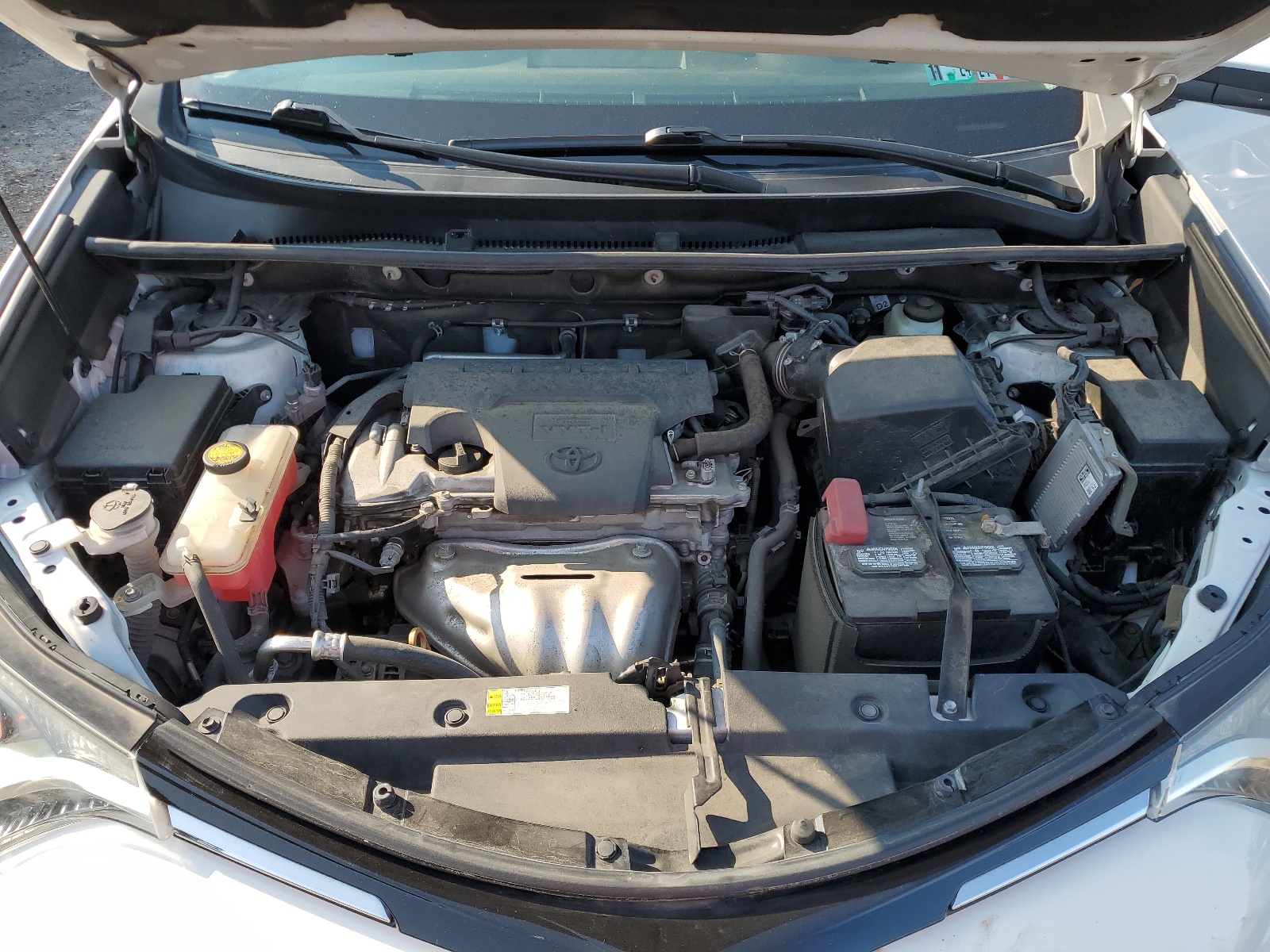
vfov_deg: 53.1
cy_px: 476
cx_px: 635
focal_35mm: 26
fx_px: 954
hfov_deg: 67.3
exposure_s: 1/909
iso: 50
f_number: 1.5
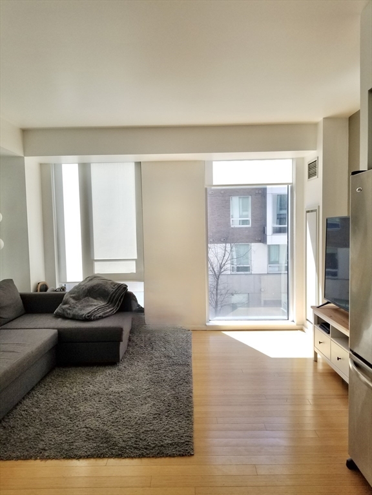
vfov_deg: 67.3
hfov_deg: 53.1
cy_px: 248
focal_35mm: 26
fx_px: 373
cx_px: 186
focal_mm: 4.3
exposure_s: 1/530
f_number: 1.7
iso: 50
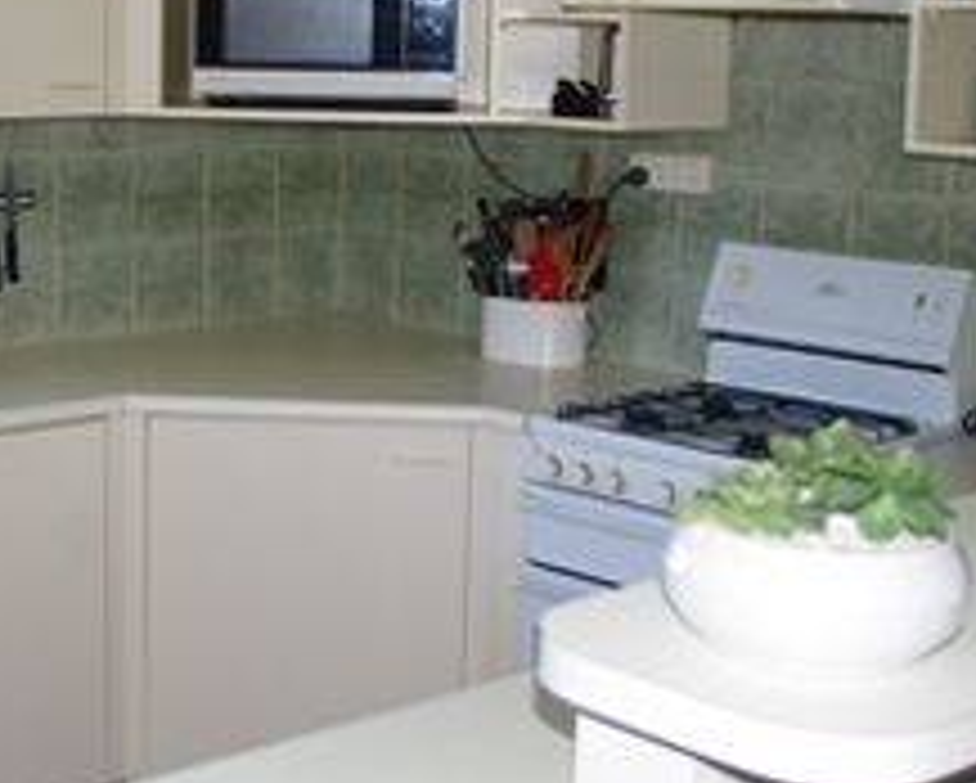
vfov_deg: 22.8
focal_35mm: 67
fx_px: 1937
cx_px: 243
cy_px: 281
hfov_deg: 27.9
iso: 200
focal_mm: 22
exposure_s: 1/30
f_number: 4
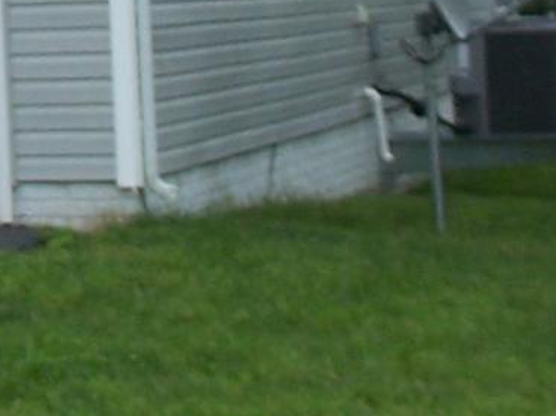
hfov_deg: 8.9
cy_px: -422
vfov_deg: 6.7
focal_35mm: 213
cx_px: -403
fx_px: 3420
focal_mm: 6.4
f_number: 3.9
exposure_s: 1/160
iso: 64
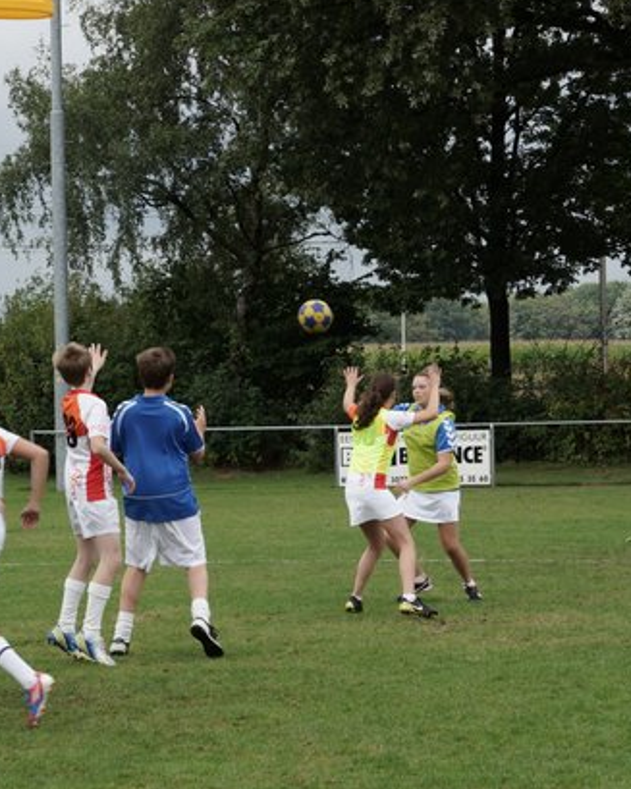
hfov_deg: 14.0
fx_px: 2569
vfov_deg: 17.5
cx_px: 330
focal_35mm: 110
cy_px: 384
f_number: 7.1
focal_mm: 50
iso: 100
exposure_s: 1/200
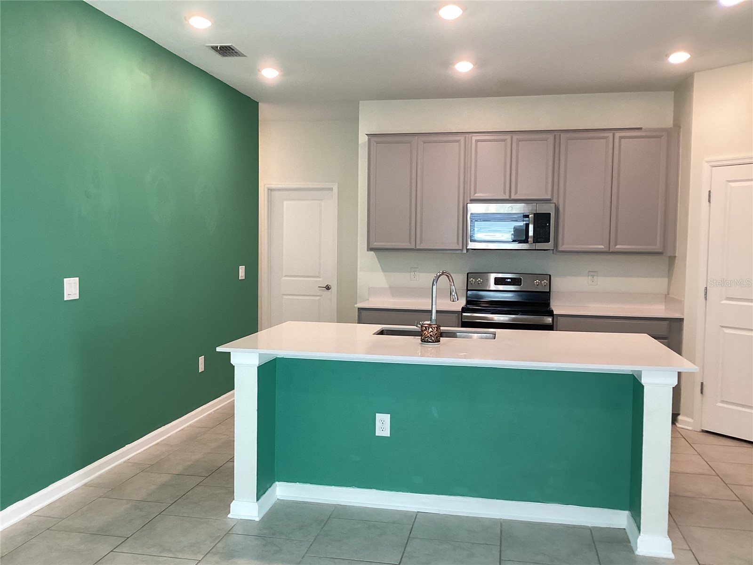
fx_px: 674
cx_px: 376
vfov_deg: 45.4
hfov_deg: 58.4
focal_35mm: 31
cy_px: 282
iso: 100
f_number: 2.4
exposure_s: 1/60
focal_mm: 3.3
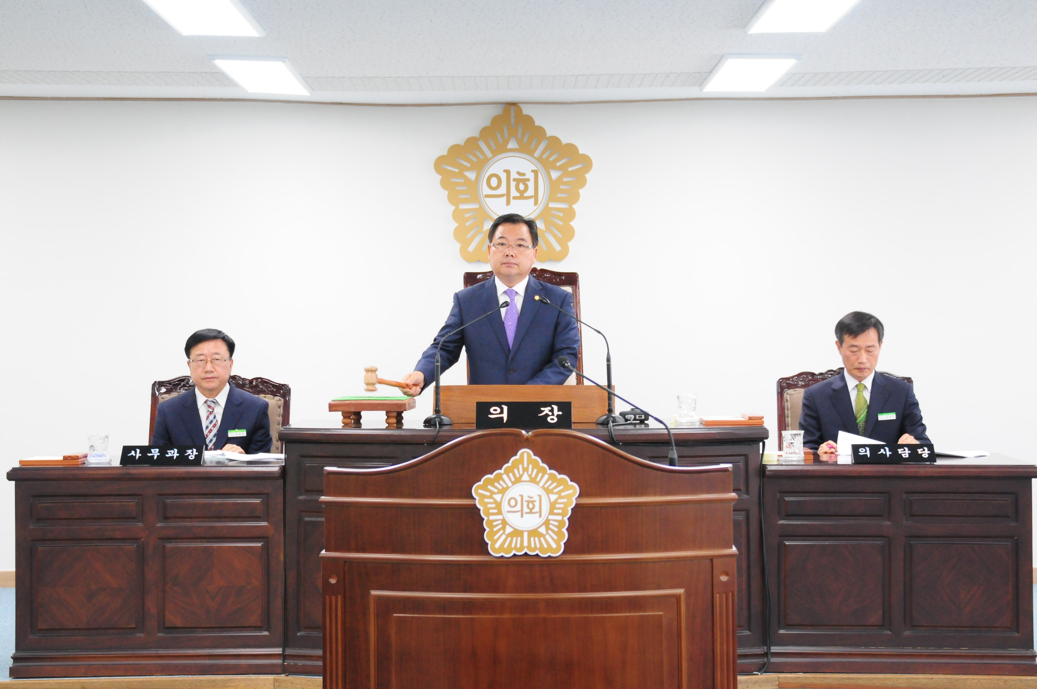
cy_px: 344
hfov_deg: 26.0
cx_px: 518
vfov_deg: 17.4
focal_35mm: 78
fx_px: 2244
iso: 1600
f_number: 4.5
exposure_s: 1/60
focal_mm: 52
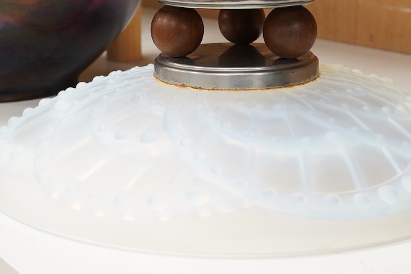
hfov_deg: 27.3
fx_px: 845
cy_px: 70
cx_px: 217
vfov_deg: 18.3
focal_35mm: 74
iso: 3200
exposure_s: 1/200
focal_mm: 30
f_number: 9
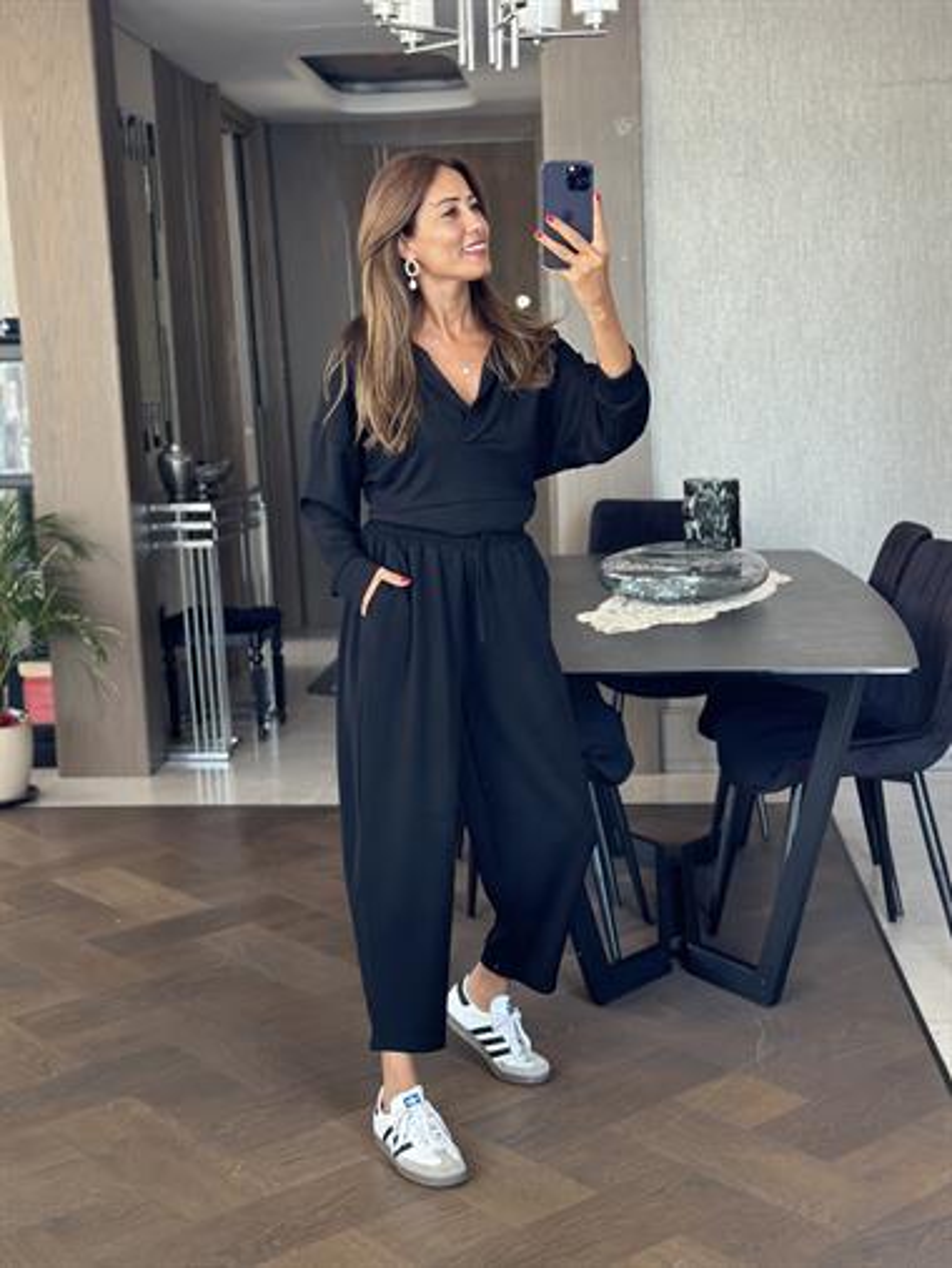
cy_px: 634
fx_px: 1759
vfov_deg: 39.6
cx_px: 476
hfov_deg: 30.3
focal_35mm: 48
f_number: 1.78
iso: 125
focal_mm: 6.86
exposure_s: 1/60
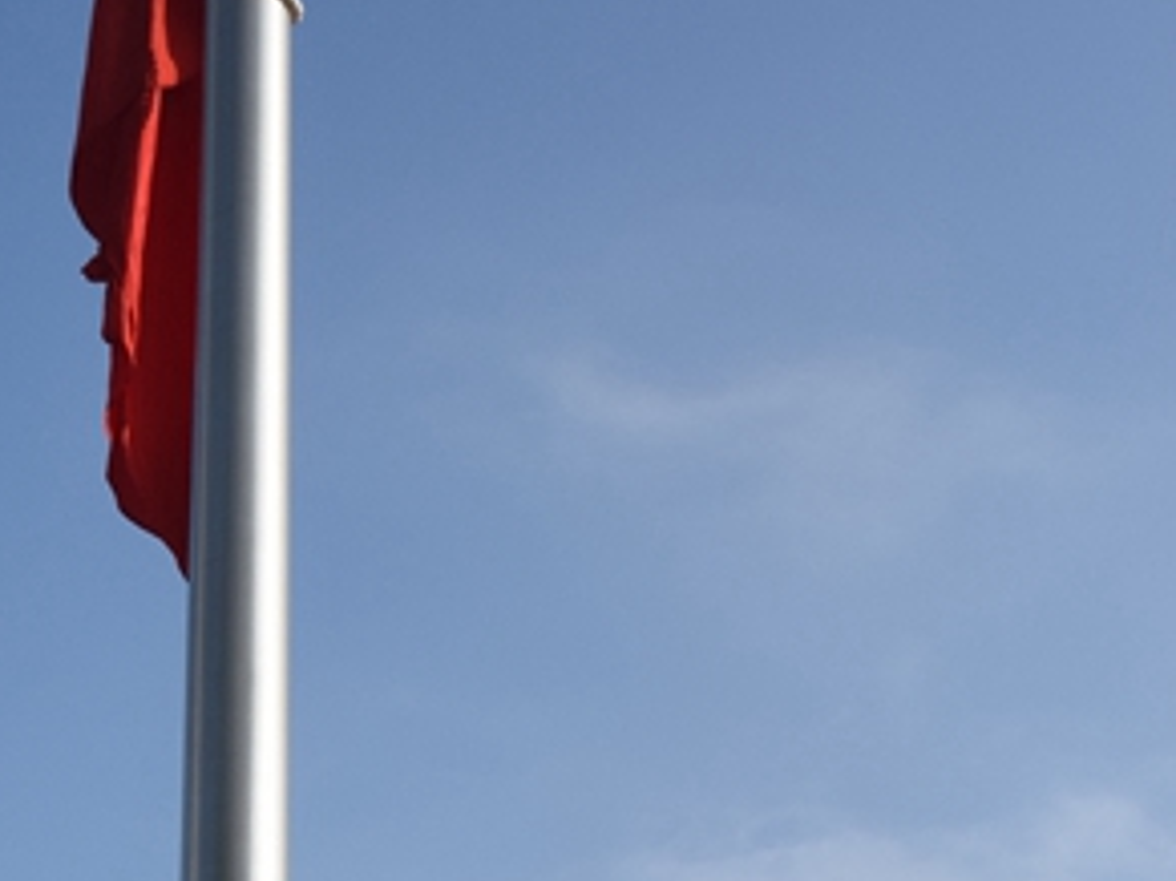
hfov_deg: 21.5
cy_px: 1275
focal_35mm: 90
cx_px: 210
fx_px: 3056
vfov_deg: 15.3
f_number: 3.5
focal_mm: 22
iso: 400
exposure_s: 1/8000
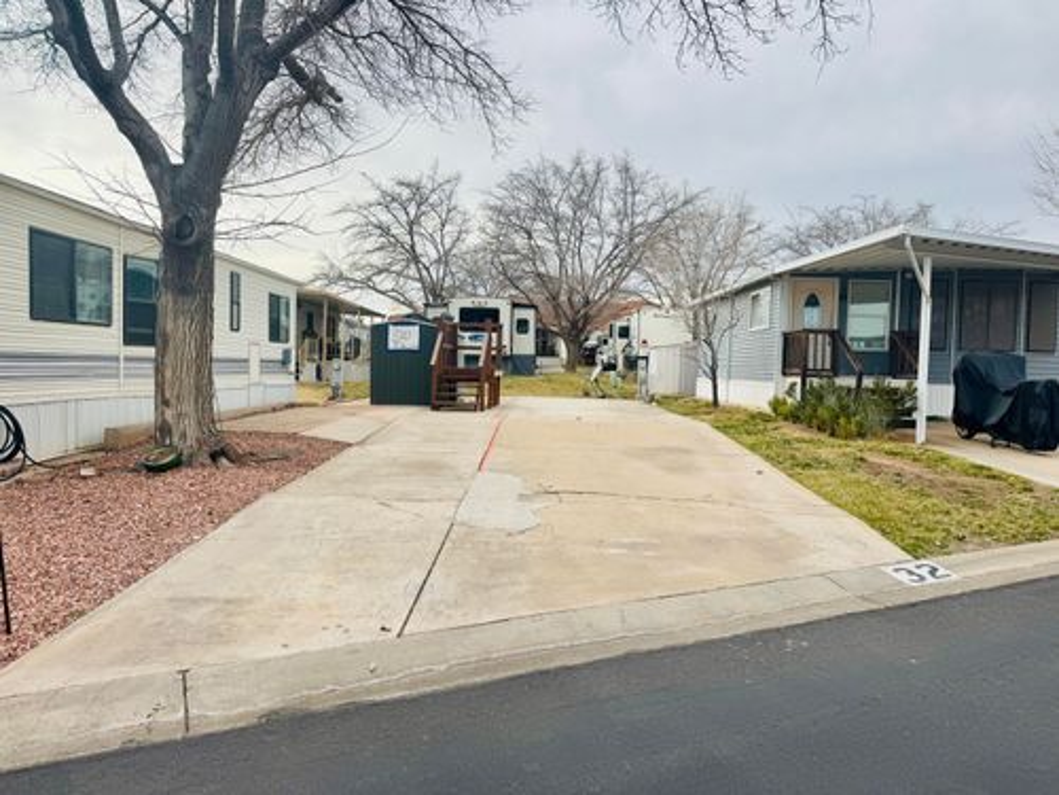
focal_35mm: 24
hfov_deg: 71.6
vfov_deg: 56.8
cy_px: 398
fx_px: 734
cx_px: 530
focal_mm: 6.76
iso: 80
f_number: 1.78
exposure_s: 1/2710
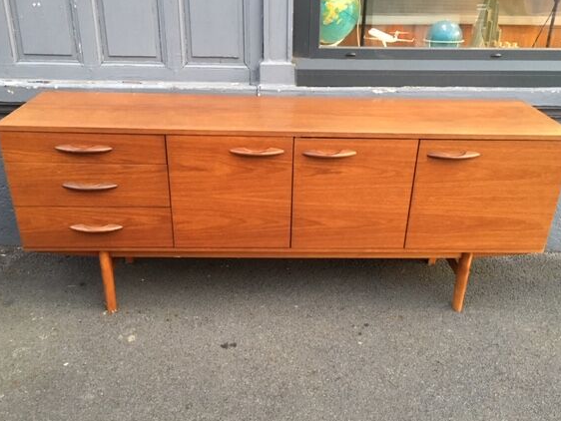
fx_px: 535
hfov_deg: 55.3
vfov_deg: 43.0
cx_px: 291
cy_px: 220
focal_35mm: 33
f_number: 2.2
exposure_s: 1/25
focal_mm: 4.15
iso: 200
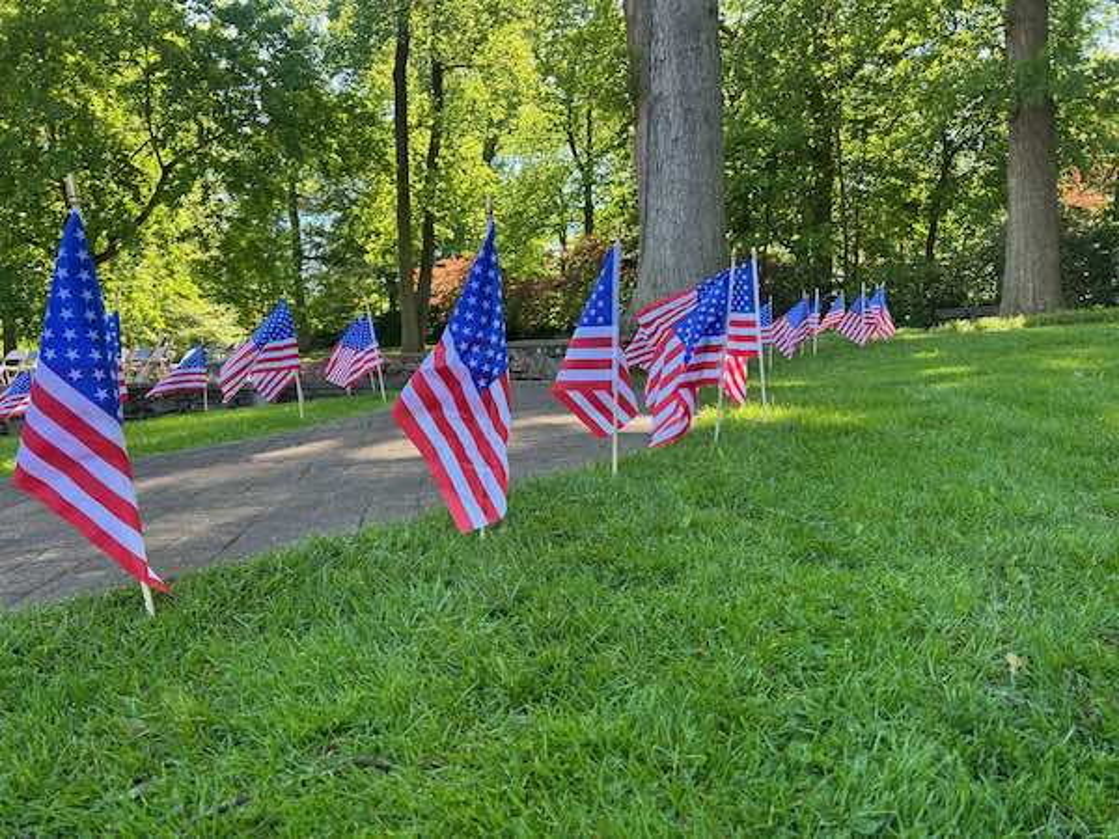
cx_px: 560
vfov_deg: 53.1
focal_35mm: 26
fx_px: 840
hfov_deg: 67.3
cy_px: 420
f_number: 1.5
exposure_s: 1/177
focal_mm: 5.7
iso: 40
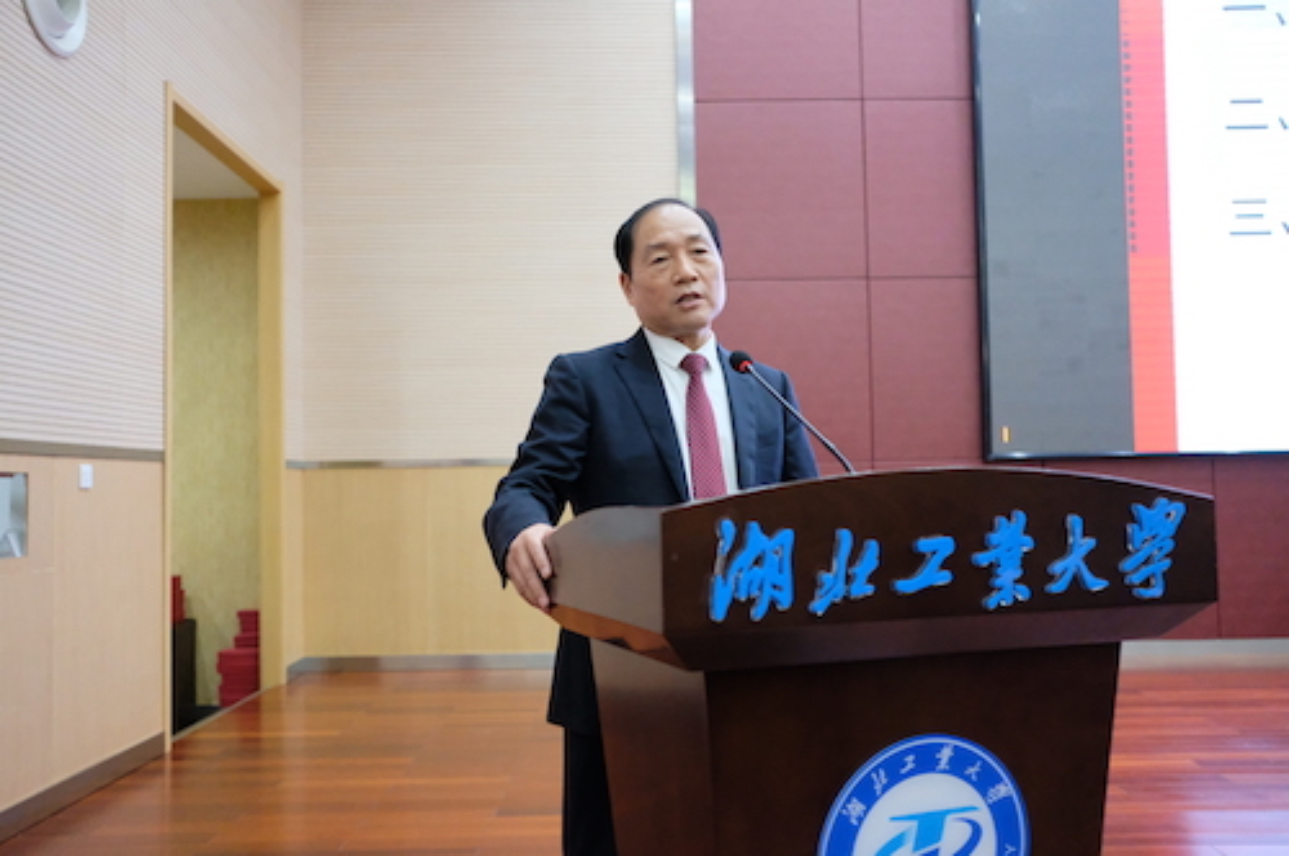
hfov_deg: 54.5
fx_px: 1252
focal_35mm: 35
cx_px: 644
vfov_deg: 37.8
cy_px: 428
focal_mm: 23
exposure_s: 1/500
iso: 8000
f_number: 2
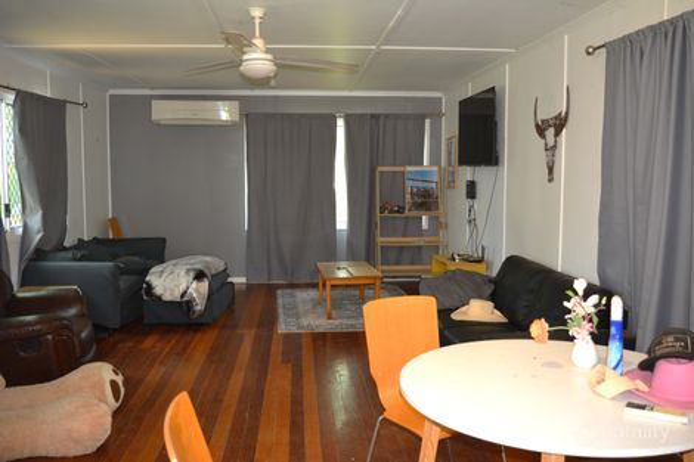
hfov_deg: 57.2
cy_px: 231
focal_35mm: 33
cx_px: 347
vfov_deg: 39.9
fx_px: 636
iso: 720
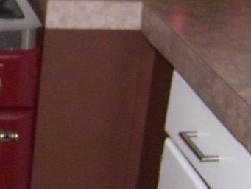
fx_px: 841
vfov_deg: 12.8
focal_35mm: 116
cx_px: -81
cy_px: 87
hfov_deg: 16.0
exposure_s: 1/60
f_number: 2.8
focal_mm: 5.5
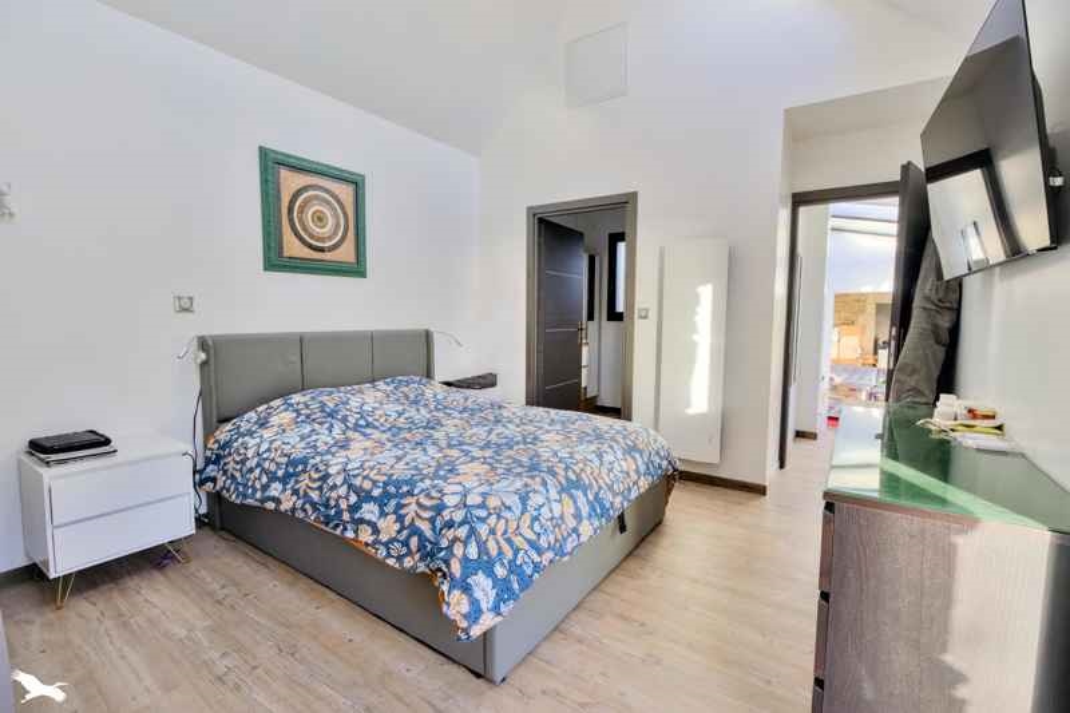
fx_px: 475
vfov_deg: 73.7
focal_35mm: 16
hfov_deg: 96.7
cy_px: 356
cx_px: 535
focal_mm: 16
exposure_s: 1/250
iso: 800
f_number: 8
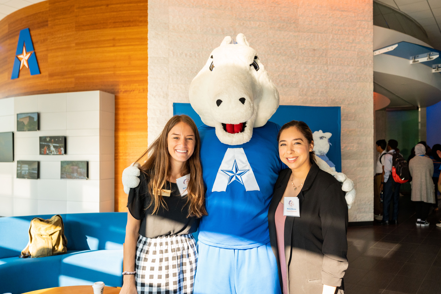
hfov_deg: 62.0
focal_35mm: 30
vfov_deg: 43.6
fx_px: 367
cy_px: 147
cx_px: 220
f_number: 4
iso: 2000
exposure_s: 1/640
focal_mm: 30
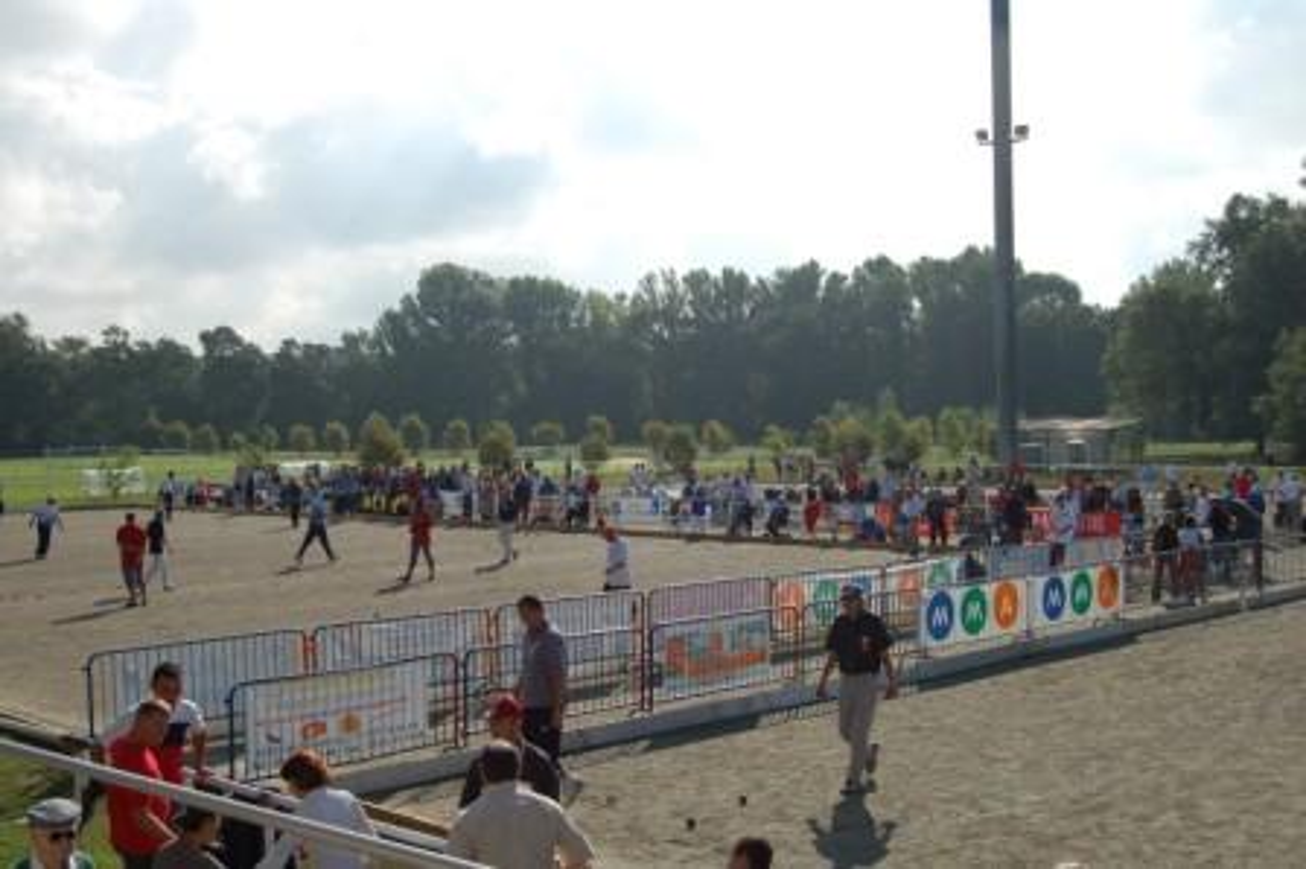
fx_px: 1631
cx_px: 653
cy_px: 434
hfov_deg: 43.6
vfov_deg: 29.8
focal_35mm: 45
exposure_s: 1/500
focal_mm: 30
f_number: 9
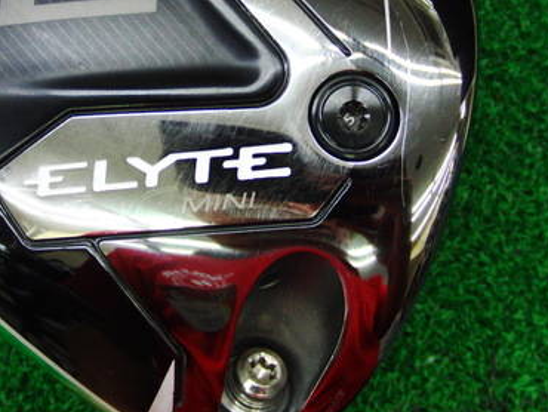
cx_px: 212
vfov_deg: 22.8
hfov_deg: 30.1
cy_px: 107
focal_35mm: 64
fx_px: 1014
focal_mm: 6.42
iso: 400
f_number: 3.6
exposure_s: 1/60
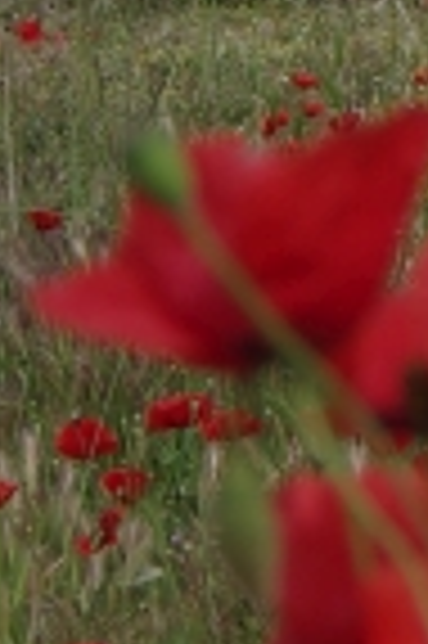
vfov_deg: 5.9
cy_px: -142
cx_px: 1613
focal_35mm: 348
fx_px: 6221
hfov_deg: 3.8
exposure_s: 1/500
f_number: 7.1
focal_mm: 31
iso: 100
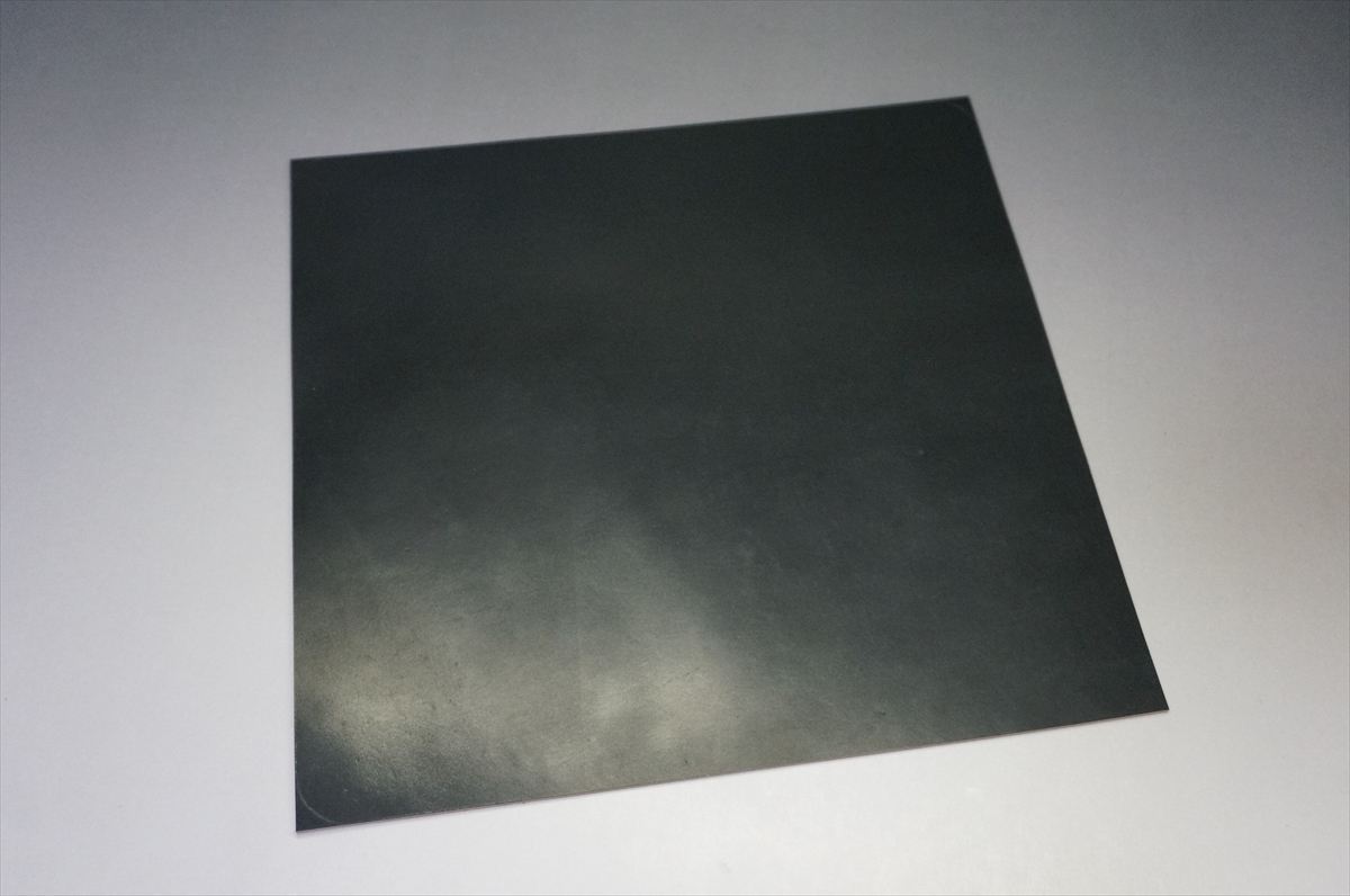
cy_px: 448
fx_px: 1292
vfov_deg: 38.2
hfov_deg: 55.2
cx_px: 675
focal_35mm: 34
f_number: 4
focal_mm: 23
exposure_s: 1/160
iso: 2500
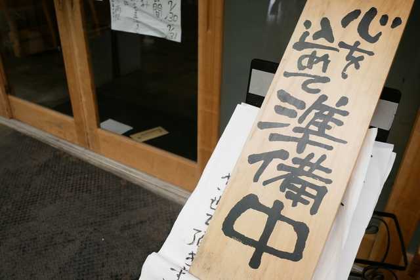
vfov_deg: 45.0
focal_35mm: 29
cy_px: 140
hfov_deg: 63.6
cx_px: 210
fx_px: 338
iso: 320
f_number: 3.5
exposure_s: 1/60
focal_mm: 14
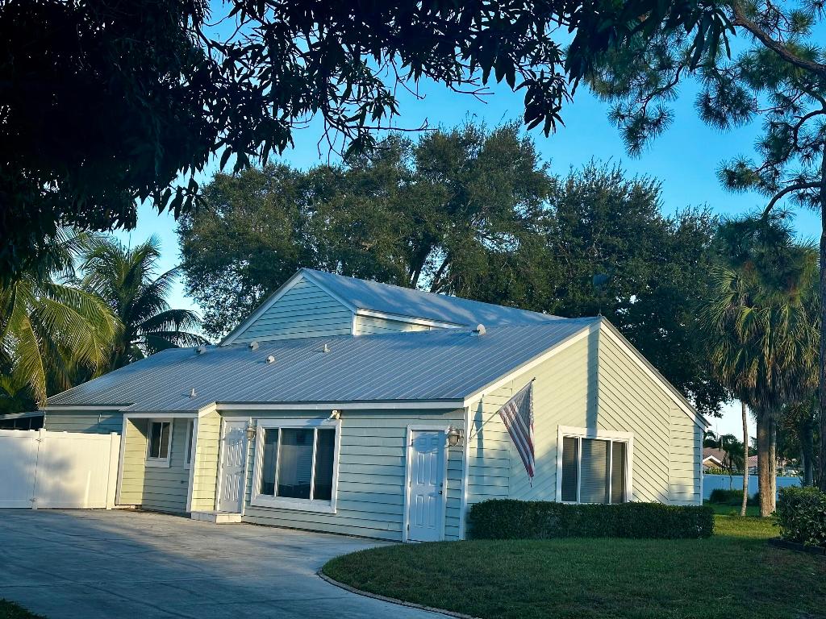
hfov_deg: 39.7
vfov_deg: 30.3
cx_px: 413
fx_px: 1145
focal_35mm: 48
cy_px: 310
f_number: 1.78
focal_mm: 6.86
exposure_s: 1/927
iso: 64
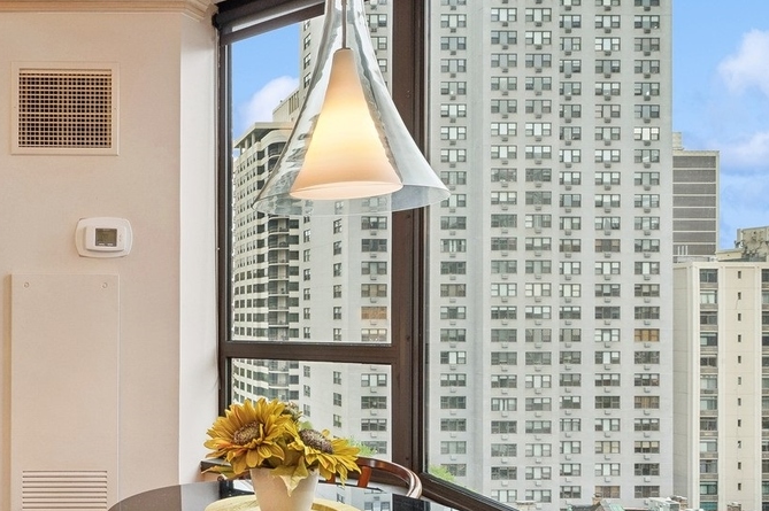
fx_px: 726
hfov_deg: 48.8
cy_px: 344
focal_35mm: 34
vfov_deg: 38.4
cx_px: 54
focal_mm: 14
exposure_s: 1/15
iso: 100
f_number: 9
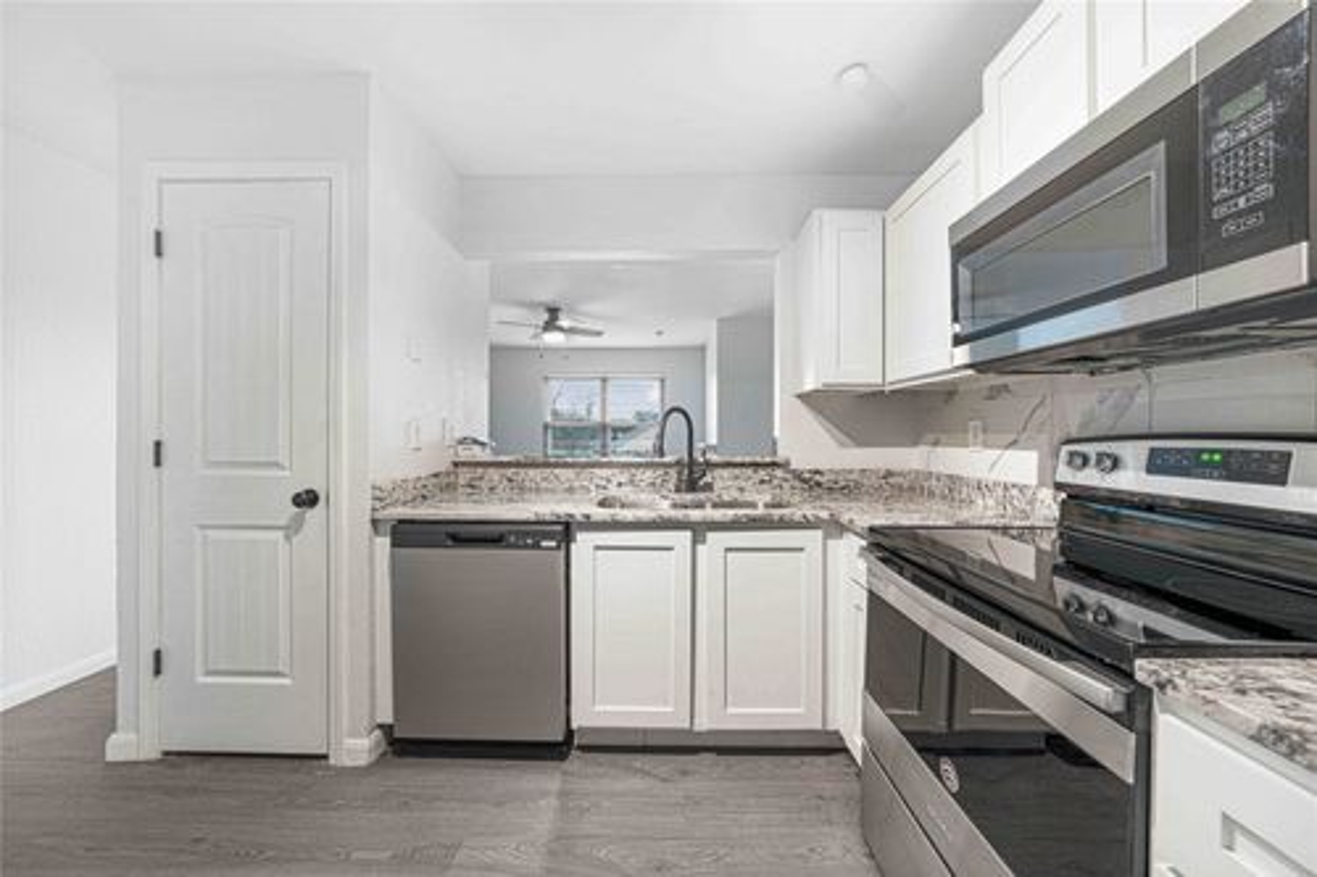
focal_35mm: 12
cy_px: 438
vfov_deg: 90.0
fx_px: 439
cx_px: 658
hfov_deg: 112.6
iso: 500
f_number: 9
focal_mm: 12
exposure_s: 1/3
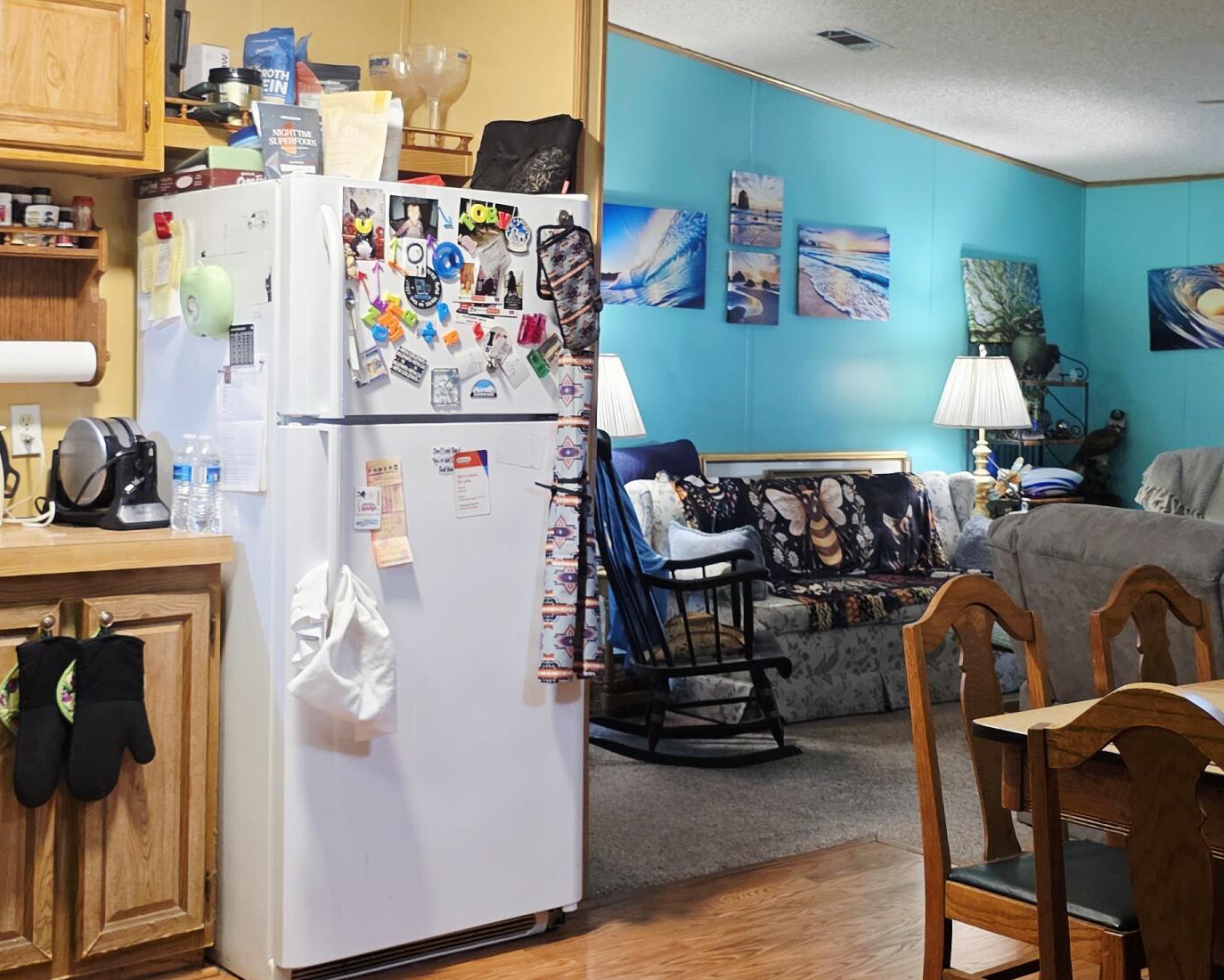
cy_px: 386
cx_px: 613
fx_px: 1776
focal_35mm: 49
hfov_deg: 38.0
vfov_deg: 30.8
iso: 320
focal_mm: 6.3
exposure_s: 1/120
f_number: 1.7
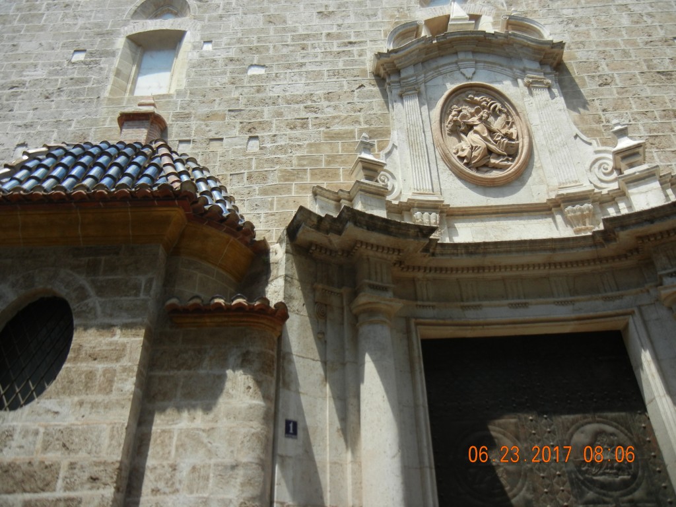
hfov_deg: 60.0
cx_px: 338
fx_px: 586
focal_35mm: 30
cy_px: 254
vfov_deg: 46.8
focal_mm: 5.4
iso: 160
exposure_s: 1/690
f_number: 3.5
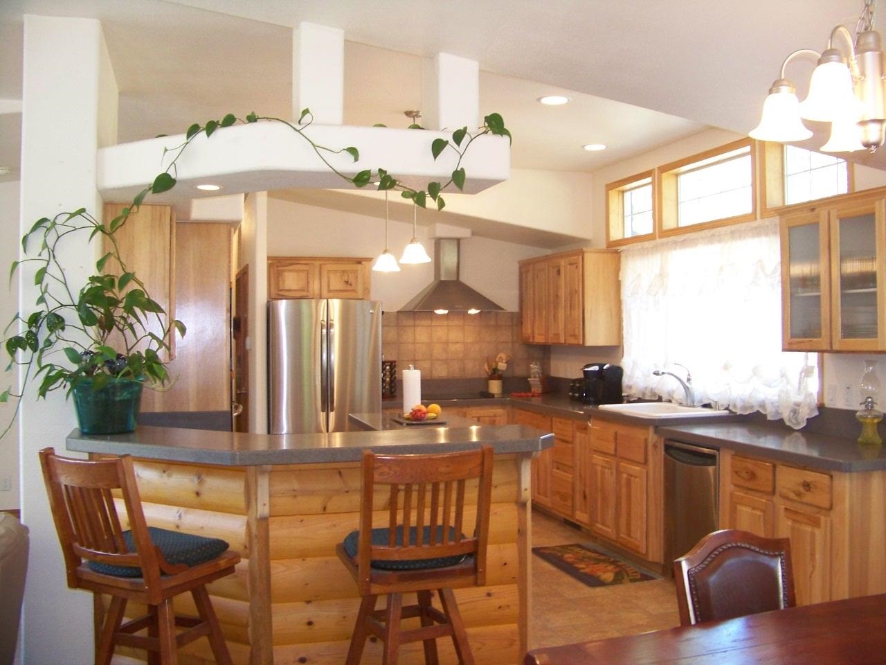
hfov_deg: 51.4
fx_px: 921
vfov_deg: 39.7
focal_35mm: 36
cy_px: 332
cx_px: 443
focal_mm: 5.85
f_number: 2.8
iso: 200
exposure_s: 1/30
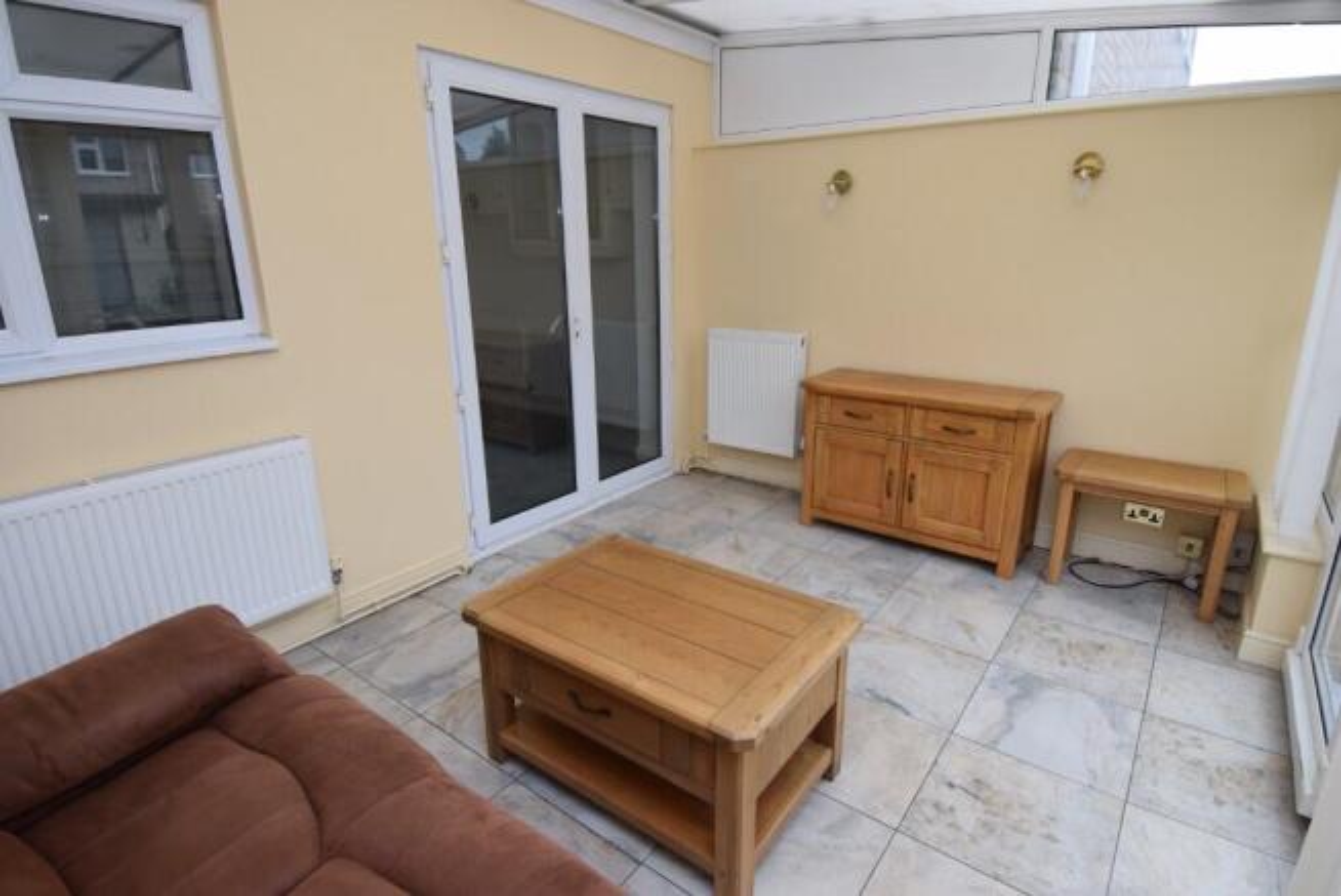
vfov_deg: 67.5
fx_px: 671
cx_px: 670
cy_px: 448
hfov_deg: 90.0
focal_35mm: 18
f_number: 6.3
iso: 400
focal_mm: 12
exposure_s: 1/160
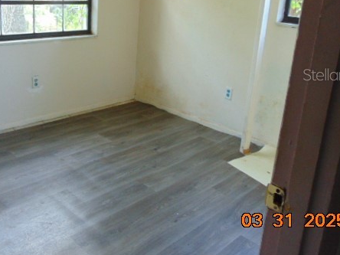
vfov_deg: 38.9
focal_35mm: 36
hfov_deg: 50.9
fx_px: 354
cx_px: 130
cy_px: 74
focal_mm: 4.5
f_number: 3
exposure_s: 1/30
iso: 200
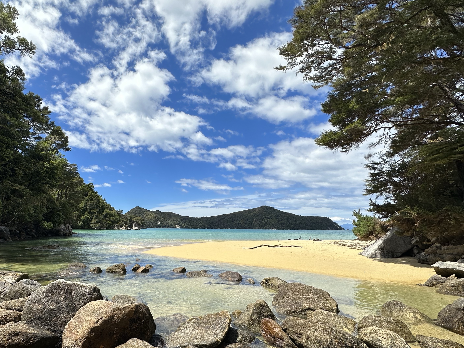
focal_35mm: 20
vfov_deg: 65.1
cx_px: 164
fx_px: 268
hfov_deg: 79.7
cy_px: 215
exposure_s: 1/3401
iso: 50
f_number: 2.2
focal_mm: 2.22
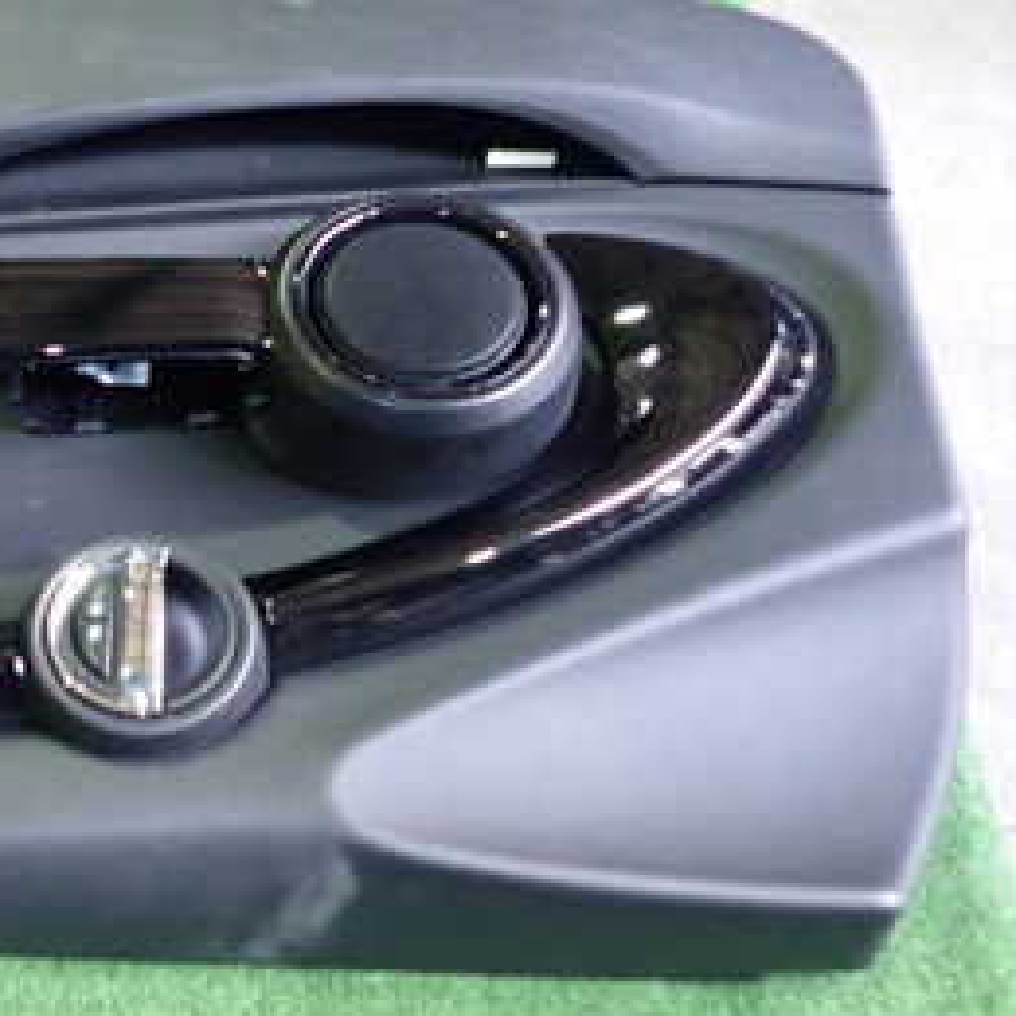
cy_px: 504
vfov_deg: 33.4
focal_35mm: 51
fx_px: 1694
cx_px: -59
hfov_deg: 30.4
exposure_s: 1/30
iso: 640
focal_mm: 4.5
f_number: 2
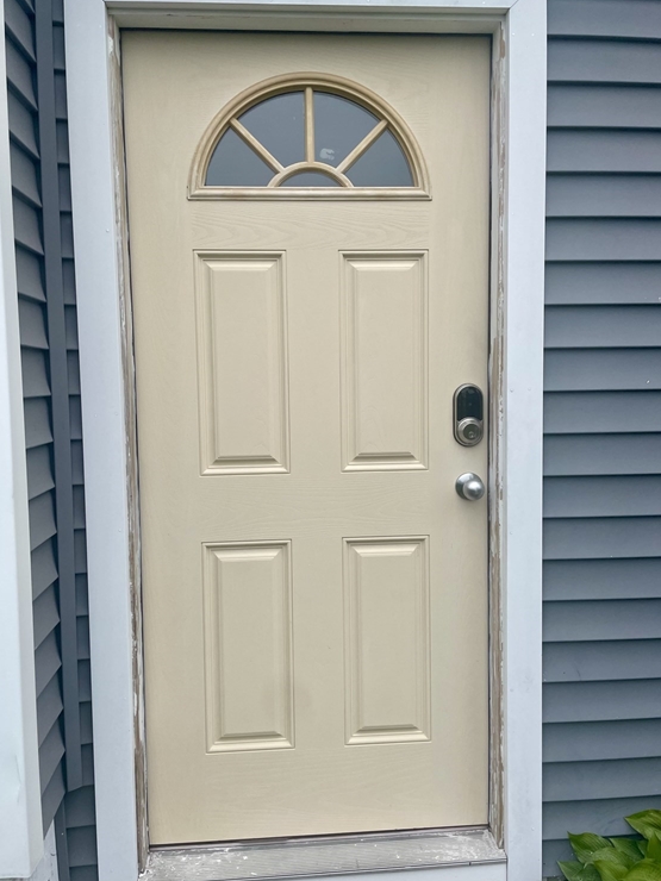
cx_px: 329
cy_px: 440
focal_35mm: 27
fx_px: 687
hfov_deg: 51.4
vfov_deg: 65.3
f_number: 1.6
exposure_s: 1/2681
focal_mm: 4.2
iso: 32
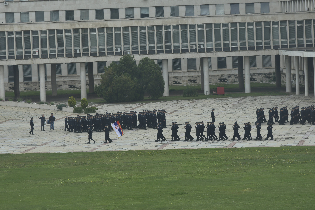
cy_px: 105
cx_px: 158
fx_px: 1750
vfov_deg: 6.9
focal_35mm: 200
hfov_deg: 10.3
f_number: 9
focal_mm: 200
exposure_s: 1/100
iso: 500
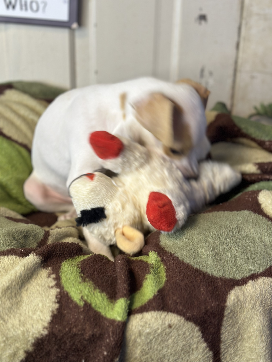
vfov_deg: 39.7
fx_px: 503
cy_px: 181
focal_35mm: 48
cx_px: 136
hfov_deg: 30.3
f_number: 1.78
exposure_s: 1/60
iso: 64
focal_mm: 6.86
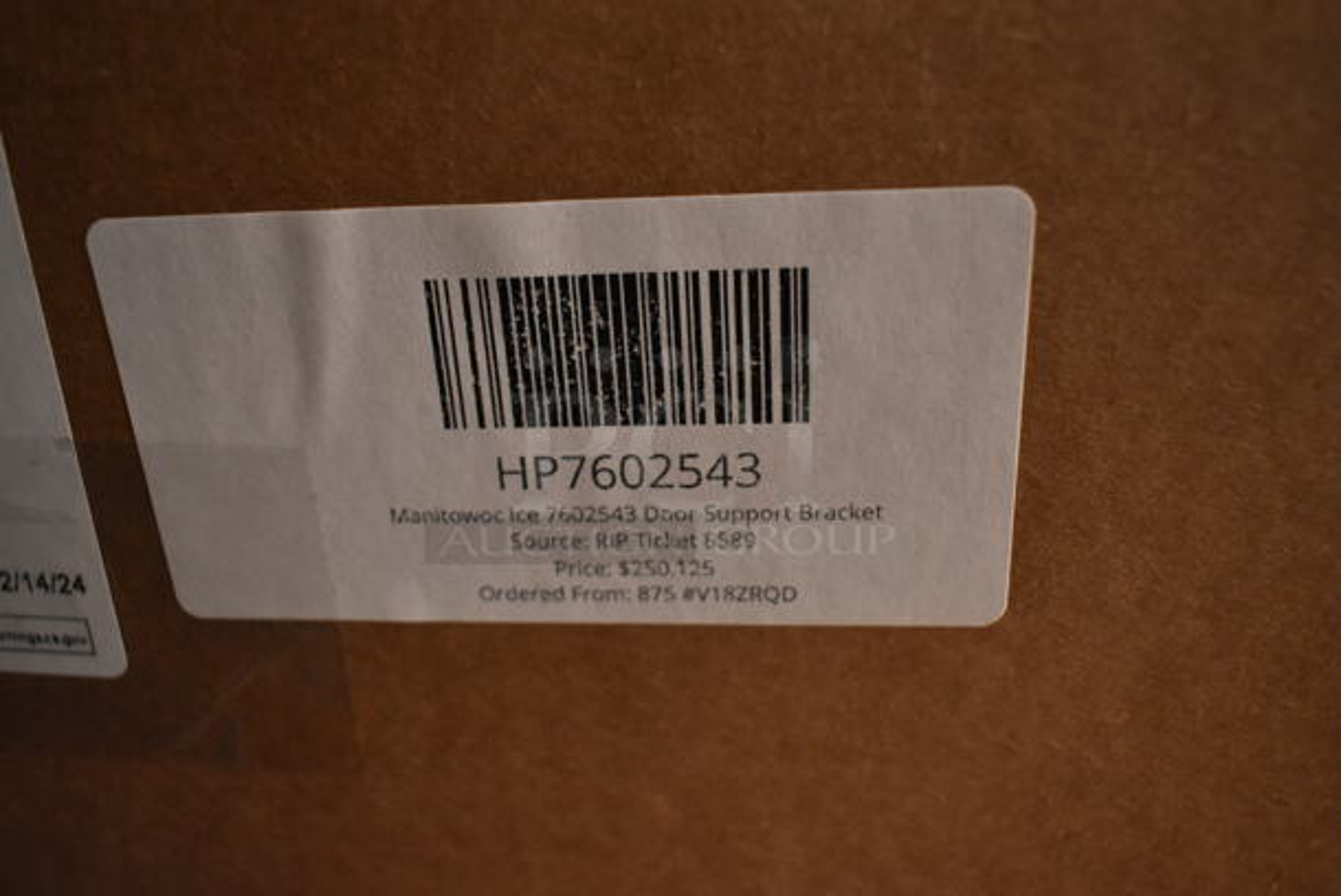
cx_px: 670
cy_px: 448
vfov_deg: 41.8
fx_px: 1174
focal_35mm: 32
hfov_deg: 59.4
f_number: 3.8
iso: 2500
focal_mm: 21
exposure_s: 1/125
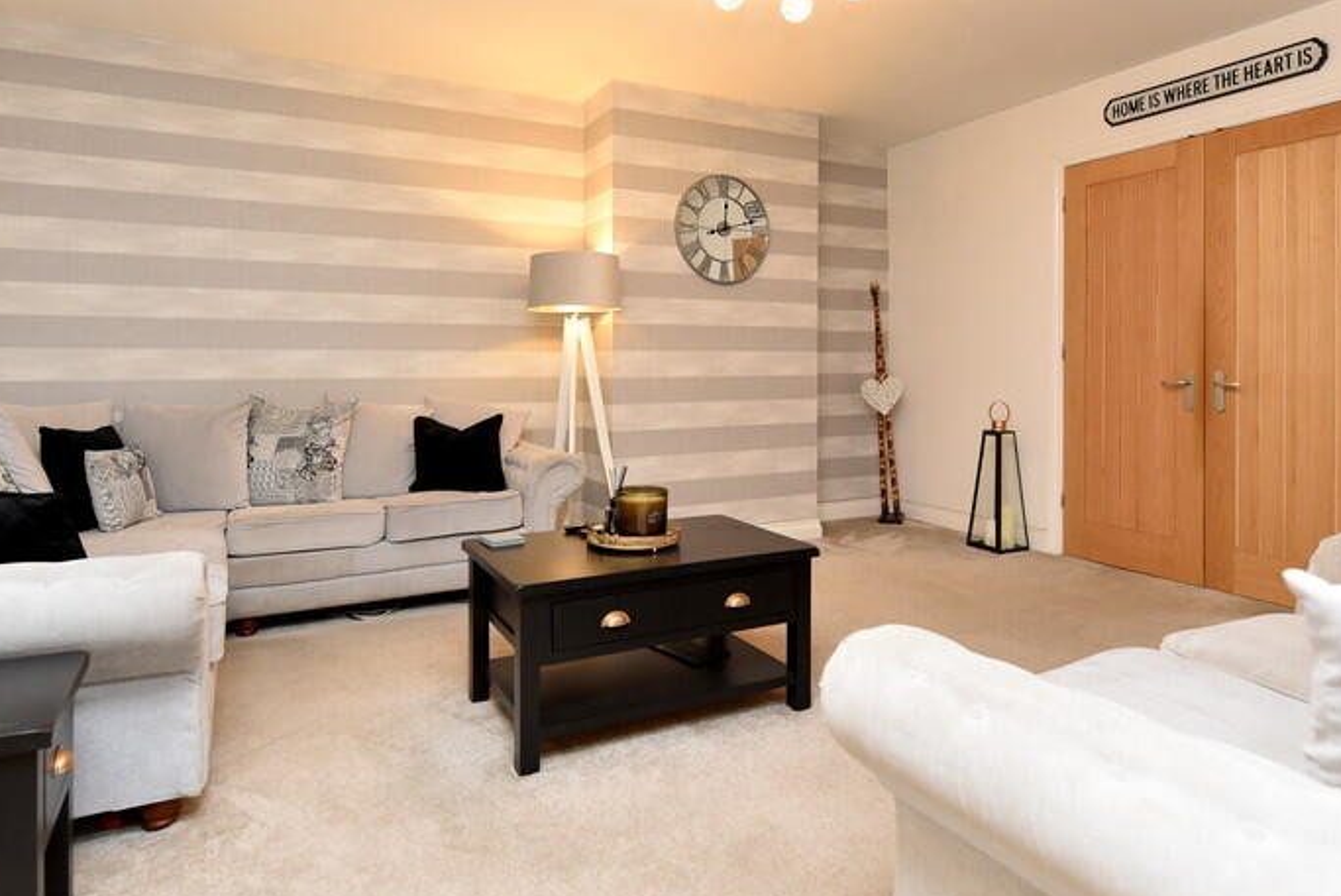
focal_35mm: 21
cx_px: 660
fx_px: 783
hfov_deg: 81.2
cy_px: 354
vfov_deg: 59.0
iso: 800
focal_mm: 14
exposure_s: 1/60
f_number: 3.5
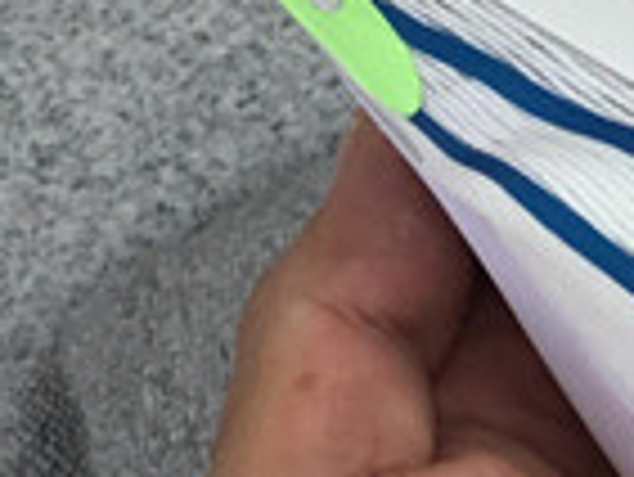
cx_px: 818
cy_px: -50
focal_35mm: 209
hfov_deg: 9.3
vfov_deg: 7.1
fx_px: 3831
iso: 25
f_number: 2.4
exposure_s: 1/806
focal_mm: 3.3
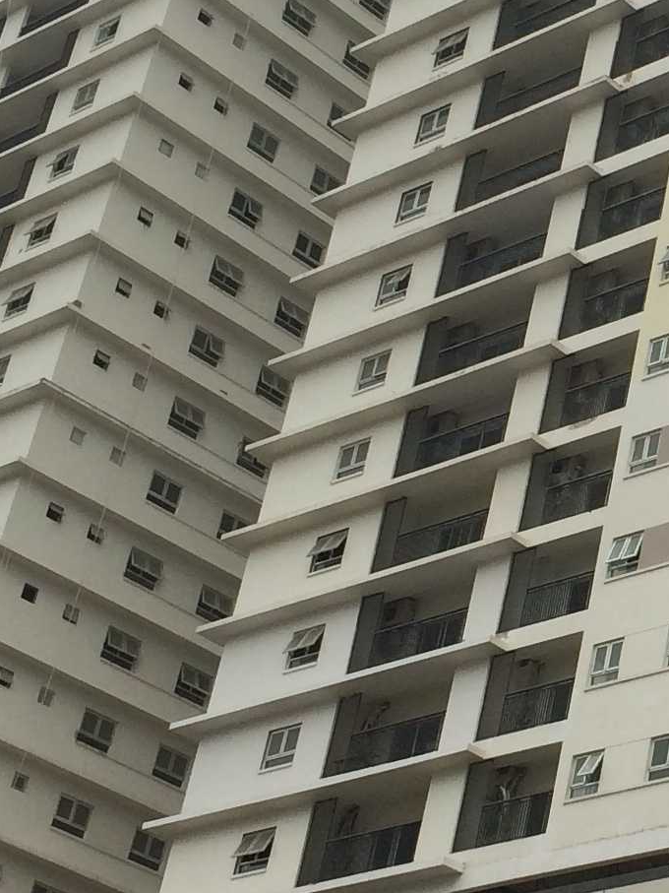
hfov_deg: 13.2
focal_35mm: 108
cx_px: 903
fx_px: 2784
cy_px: 406
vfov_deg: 18.2
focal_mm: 4.12
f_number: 2.2
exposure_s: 1/2933
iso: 40
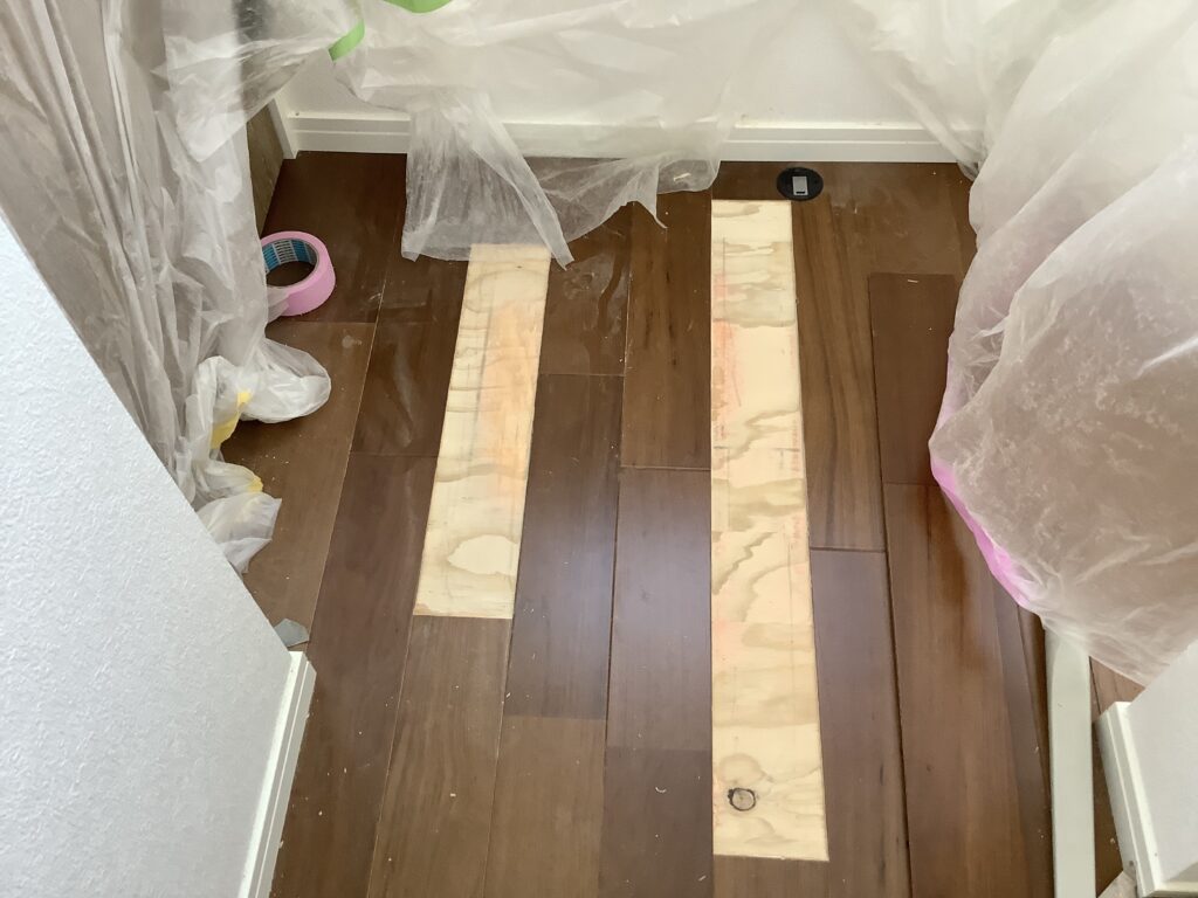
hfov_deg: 58.4
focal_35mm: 31
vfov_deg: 45.4
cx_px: 599
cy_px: 449
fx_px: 1073
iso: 160
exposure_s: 1/60
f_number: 2.4
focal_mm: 3.3
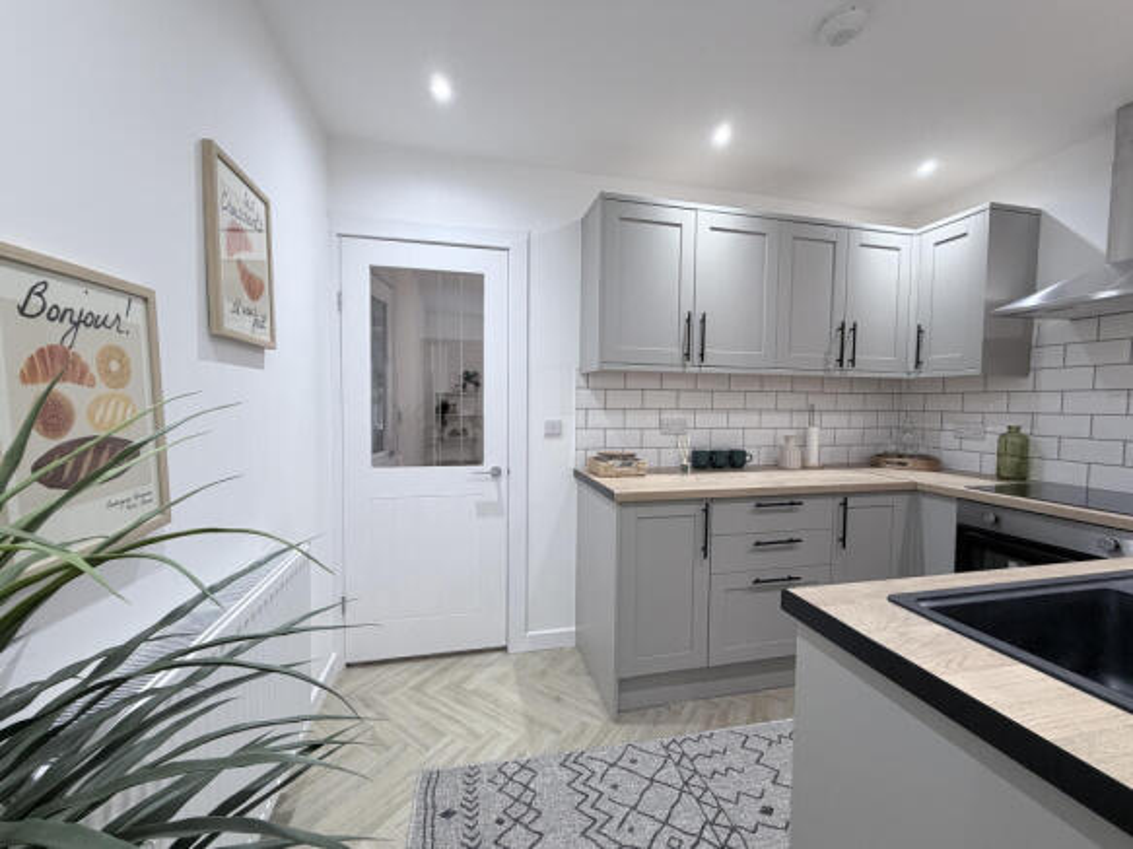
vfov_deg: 85.7
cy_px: 424
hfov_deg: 102.1
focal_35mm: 14
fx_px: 458
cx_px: 566
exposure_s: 1/100
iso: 200
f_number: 2.2
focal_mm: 2.22
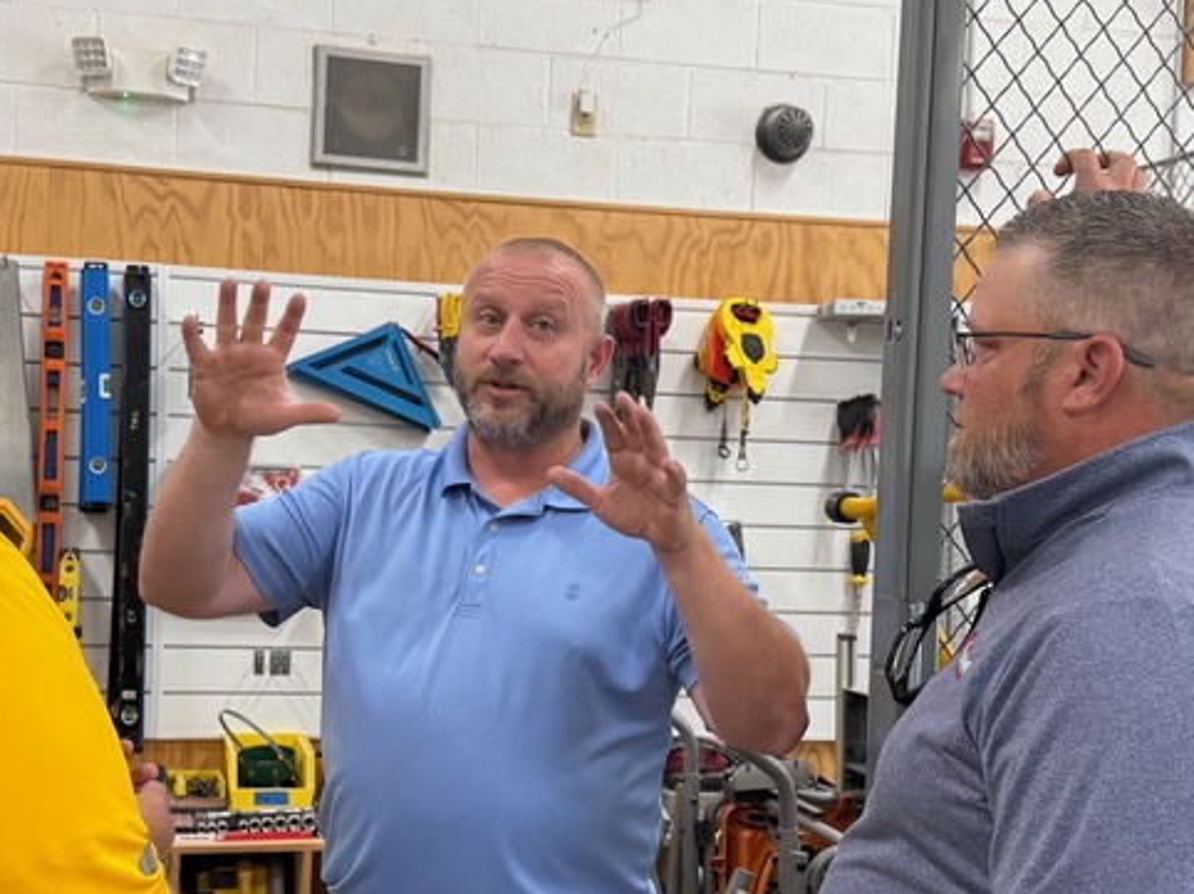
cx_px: 500
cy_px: 562
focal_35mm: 51
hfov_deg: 37.4
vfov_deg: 28.4
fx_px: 1758
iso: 160
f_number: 1.78
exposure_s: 1/121
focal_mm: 6.76
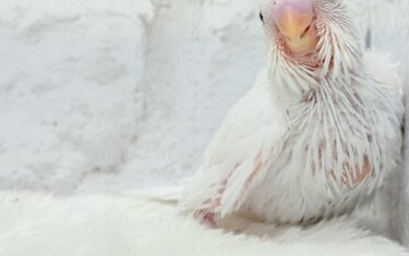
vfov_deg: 13.9
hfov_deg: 22.0
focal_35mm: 94
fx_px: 1049
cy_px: 80
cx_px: 272
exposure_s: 1/50
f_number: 1.6
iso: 32
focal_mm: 5.96
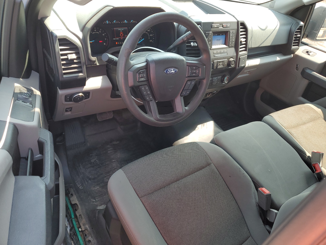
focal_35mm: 26
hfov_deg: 67.3
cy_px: 122
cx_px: 163
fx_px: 245
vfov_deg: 53.1
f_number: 1.5
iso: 50
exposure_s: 1/128
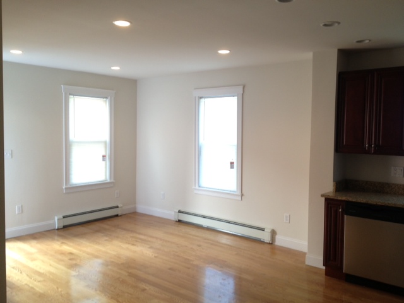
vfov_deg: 40.7
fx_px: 408
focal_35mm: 35
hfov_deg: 52.6
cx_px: 202
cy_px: 152
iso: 64
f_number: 2.4
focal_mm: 4.28
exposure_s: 1/20
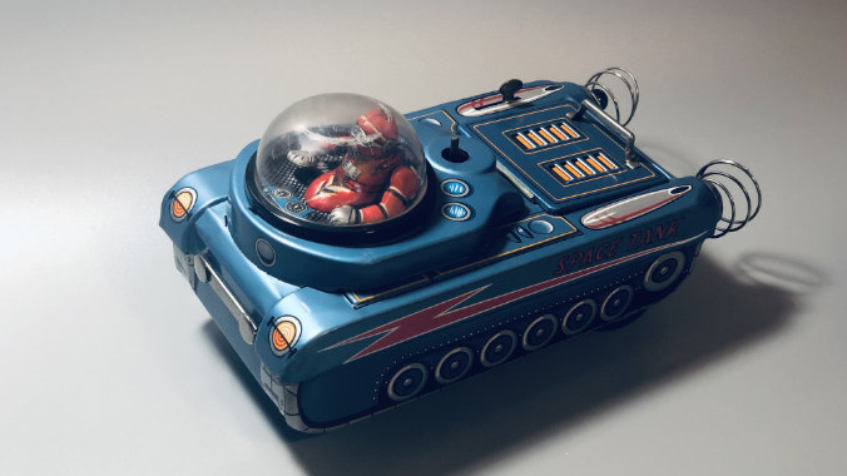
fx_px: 1280
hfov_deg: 36.6
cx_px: 425
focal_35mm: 57
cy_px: 253
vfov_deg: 21.1
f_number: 2.4
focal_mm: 6
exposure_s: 1/50
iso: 100
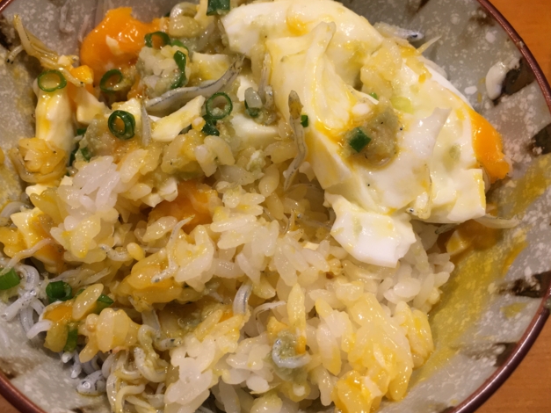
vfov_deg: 38.7
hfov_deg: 50.1
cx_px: 246
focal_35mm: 37
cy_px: 205
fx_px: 589
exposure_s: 1/30
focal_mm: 4.15
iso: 64
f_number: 2.2
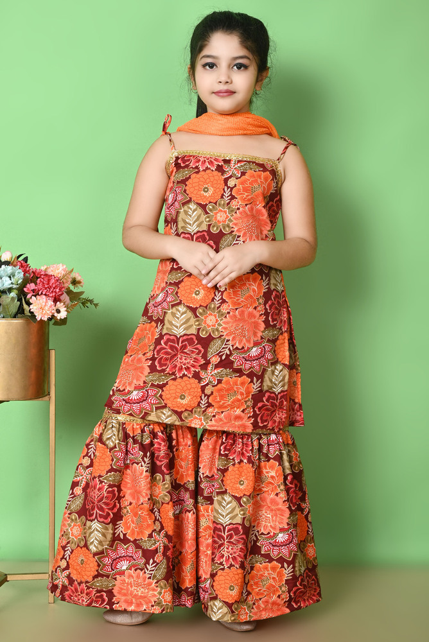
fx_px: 1089
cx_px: 214
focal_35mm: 61
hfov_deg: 22.3
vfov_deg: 32.9
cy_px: 321
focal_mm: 61
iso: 320
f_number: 13
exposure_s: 1/160
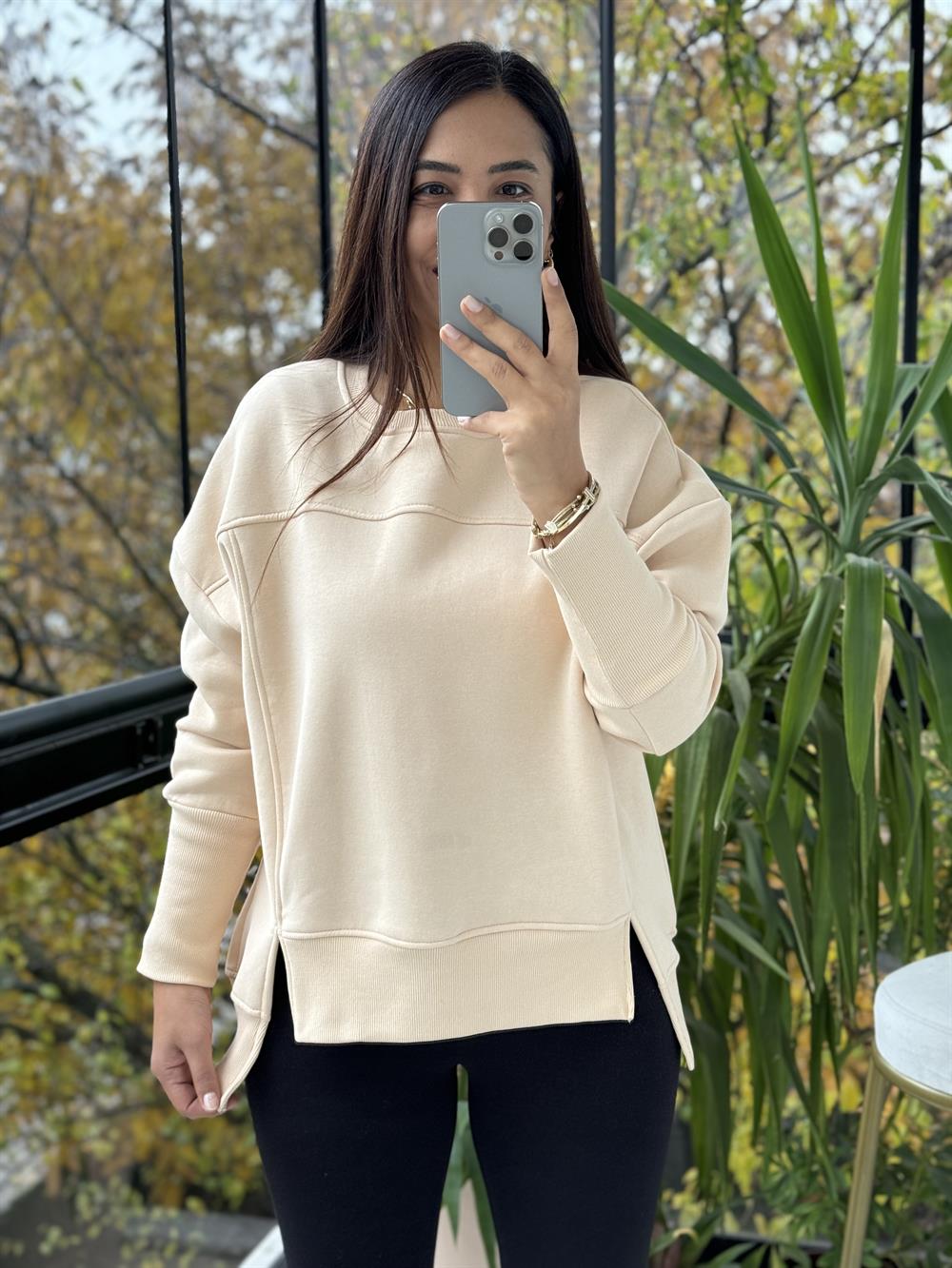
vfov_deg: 39.7
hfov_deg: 30.3
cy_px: 634
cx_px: 476
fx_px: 1760
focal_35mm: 48
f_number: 1.78
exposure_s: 1/50
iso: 100
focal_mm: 6.76
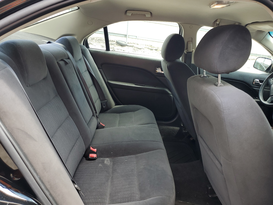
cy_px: 102
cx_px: 136
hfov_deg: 67.3
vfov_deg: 53.1
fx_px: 205
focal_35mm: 26
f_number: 1.5
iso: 50
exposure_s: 1/147
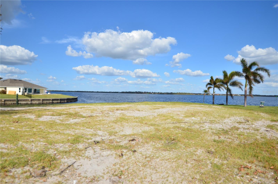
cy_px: 92
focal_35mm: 21
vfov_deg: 59.2
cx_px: 139
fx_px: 162
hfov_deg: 81.3
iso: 320
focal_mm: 14
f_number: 3.5
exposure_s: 1/4000
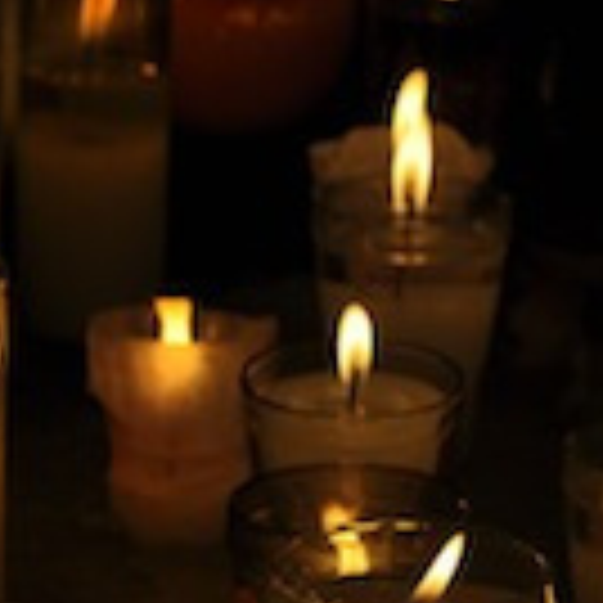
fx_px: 4493
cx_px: -202
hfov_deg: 7.6
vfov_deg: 7.6
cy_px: 666
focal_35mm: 228
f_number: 5.6
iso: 200
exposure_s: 1/125
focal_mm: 48
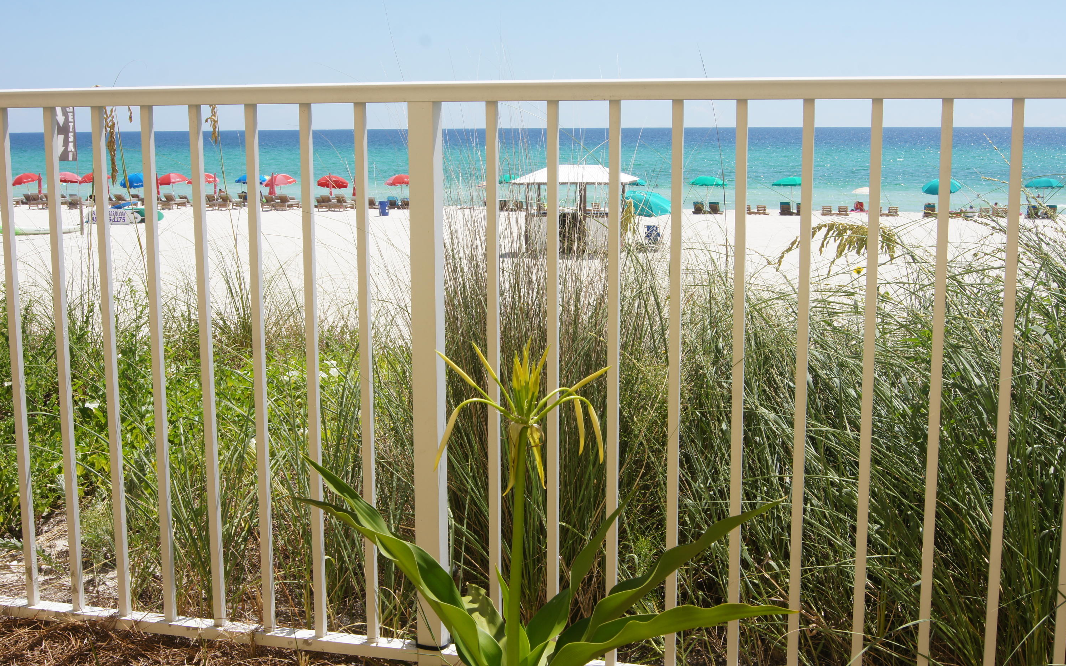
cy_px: 352
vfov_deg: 29.9
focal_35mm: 43
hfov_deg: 46.2
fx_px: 1249
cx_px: 535
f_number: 13
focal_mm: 28
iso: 100
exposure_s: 1/125
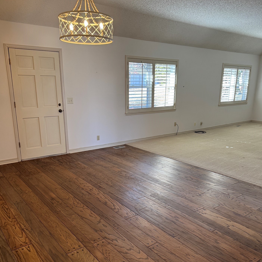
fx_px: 248
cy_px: 156
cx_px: 131
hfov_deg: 55.6
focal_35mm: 29
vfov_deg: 55.2
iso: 160
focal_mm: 6.76
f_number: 1.78
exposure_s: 1/120
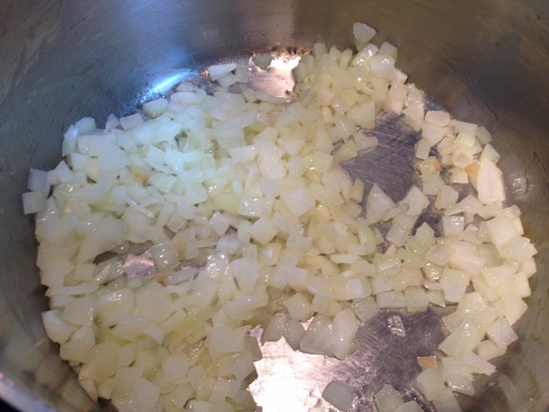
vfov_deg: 42.9
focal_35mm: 33
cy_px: 206
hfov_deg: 55.4
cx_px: 274
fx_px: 523
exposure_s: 1/40
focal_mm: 4.12
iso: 50
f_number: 2.4
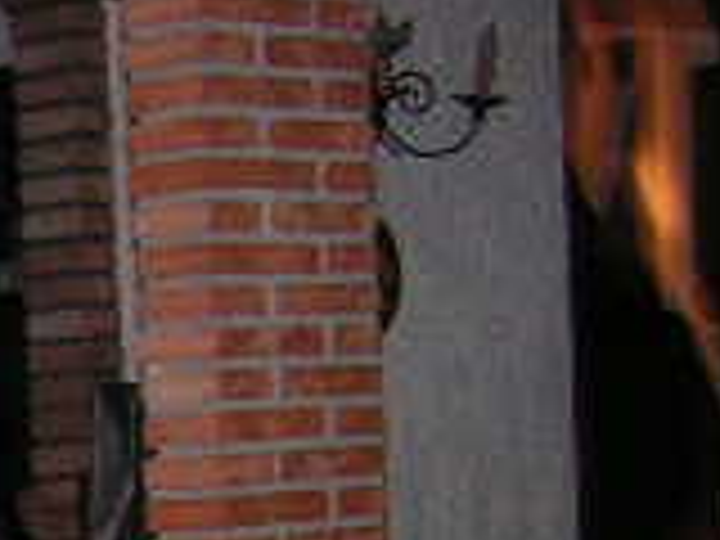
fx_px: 3162
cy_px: 958
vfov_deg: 9.3
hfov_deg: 11.8
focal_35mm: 152
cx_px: -662
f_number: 3.2
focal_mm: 6.4
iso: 200
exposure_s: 1/40
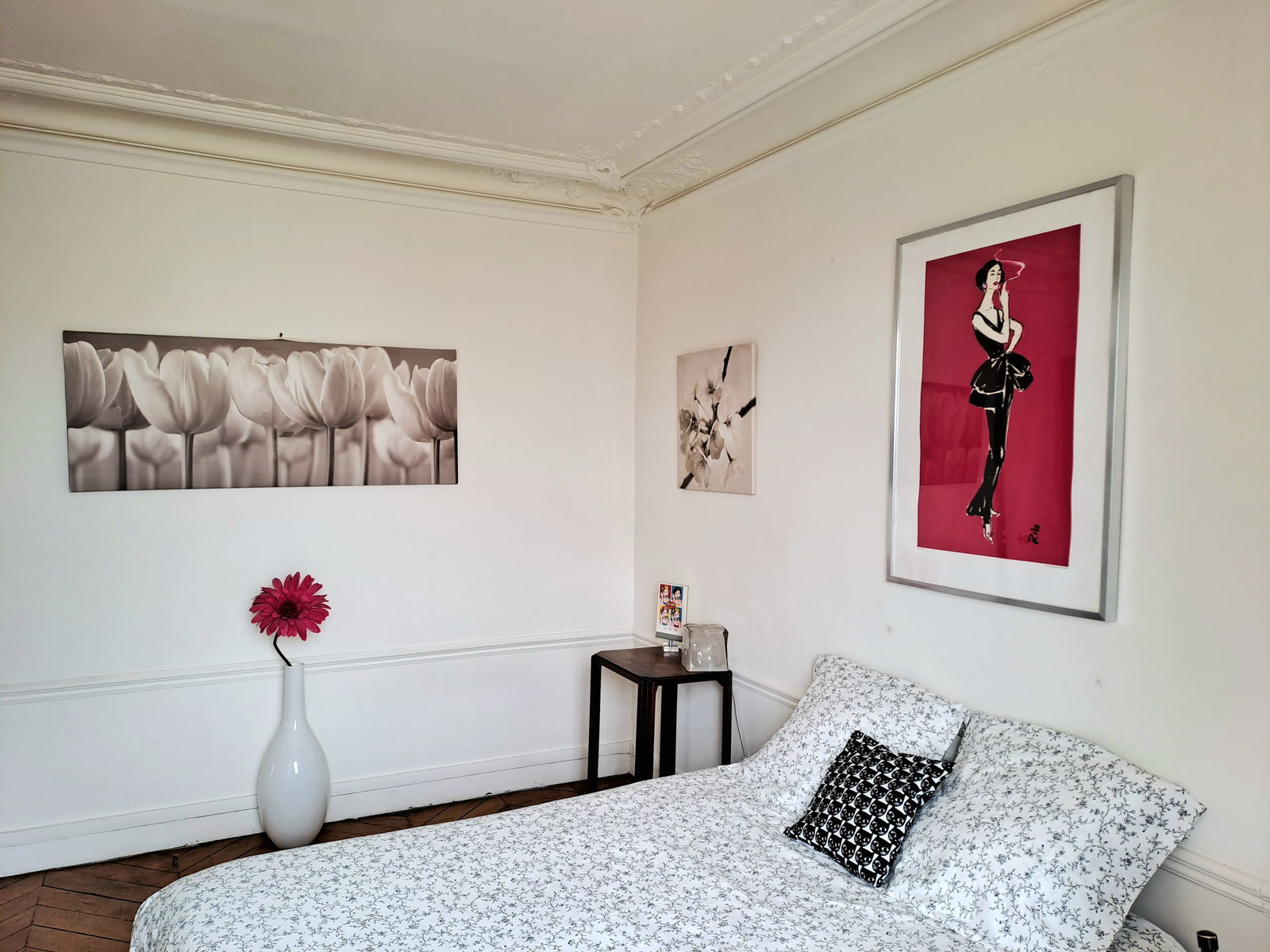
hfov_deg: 69.4
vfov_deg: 54.9
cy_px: 476
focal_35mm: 25
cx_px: 635
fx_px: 917
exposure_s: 1/50
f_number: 1.8
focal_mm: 4.65
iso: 40
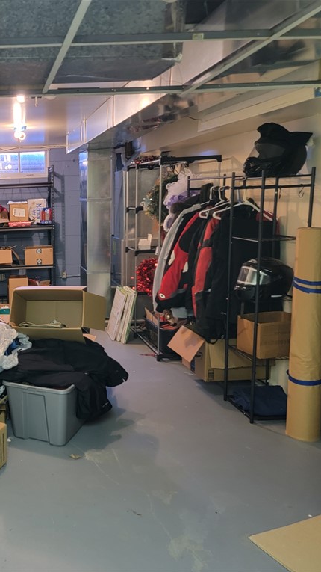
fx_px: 530
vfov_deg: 56.6
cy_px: 286
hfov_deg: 31.2
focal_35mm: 35
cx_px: -1
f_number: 1.8
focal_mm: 6.7
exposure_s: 1/40
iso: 250
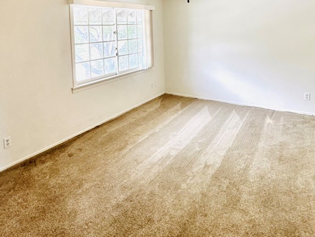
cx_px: 144
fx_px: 237
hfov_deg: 67.2
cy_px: 42
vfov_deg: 49.5
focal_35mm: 26
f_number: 2.2
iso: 100
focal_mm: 2.22
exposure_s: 1/120
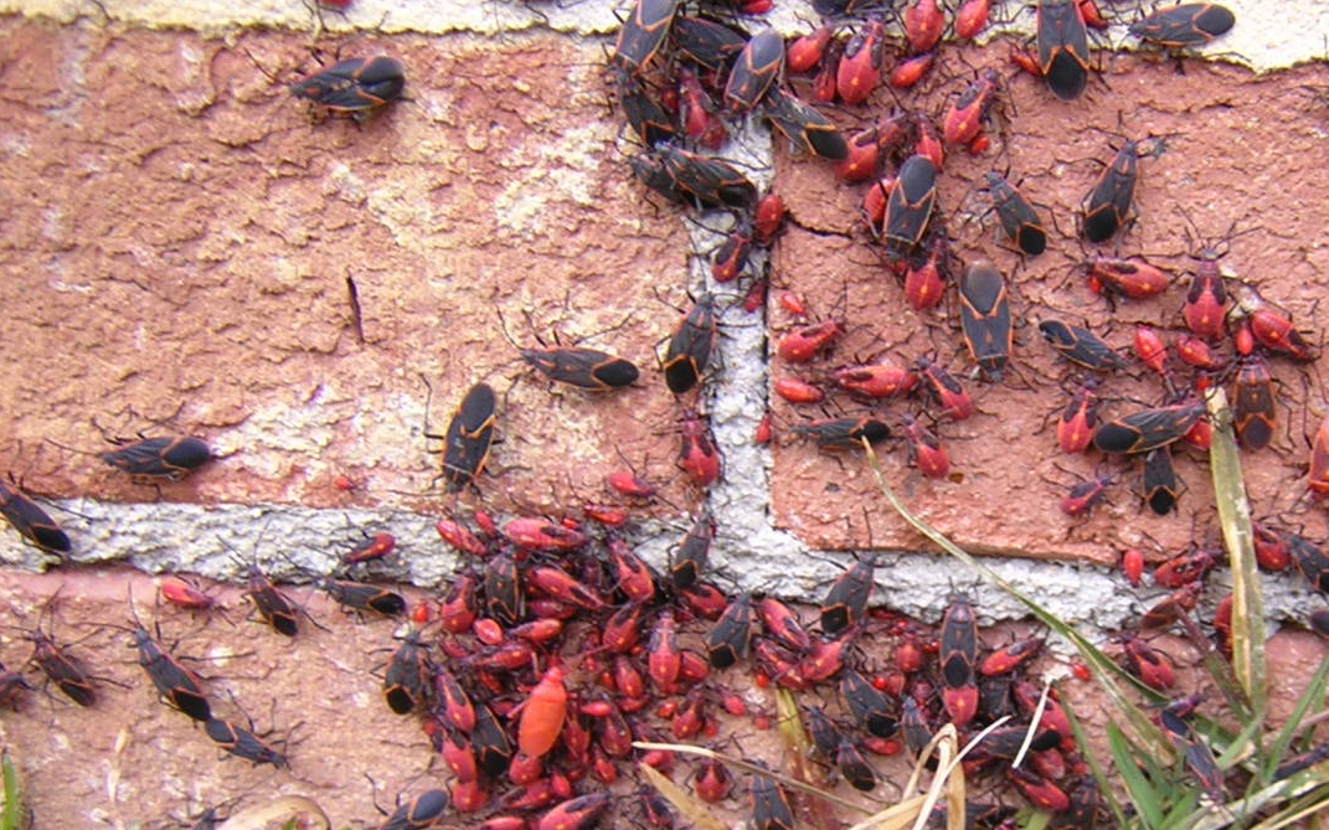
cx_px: 928
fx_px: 2064
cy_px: 555
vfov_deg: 22.6
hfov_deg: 35.2
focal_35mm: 57
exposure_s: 1/57.7
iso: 100
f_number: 2.6
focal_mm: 4.7
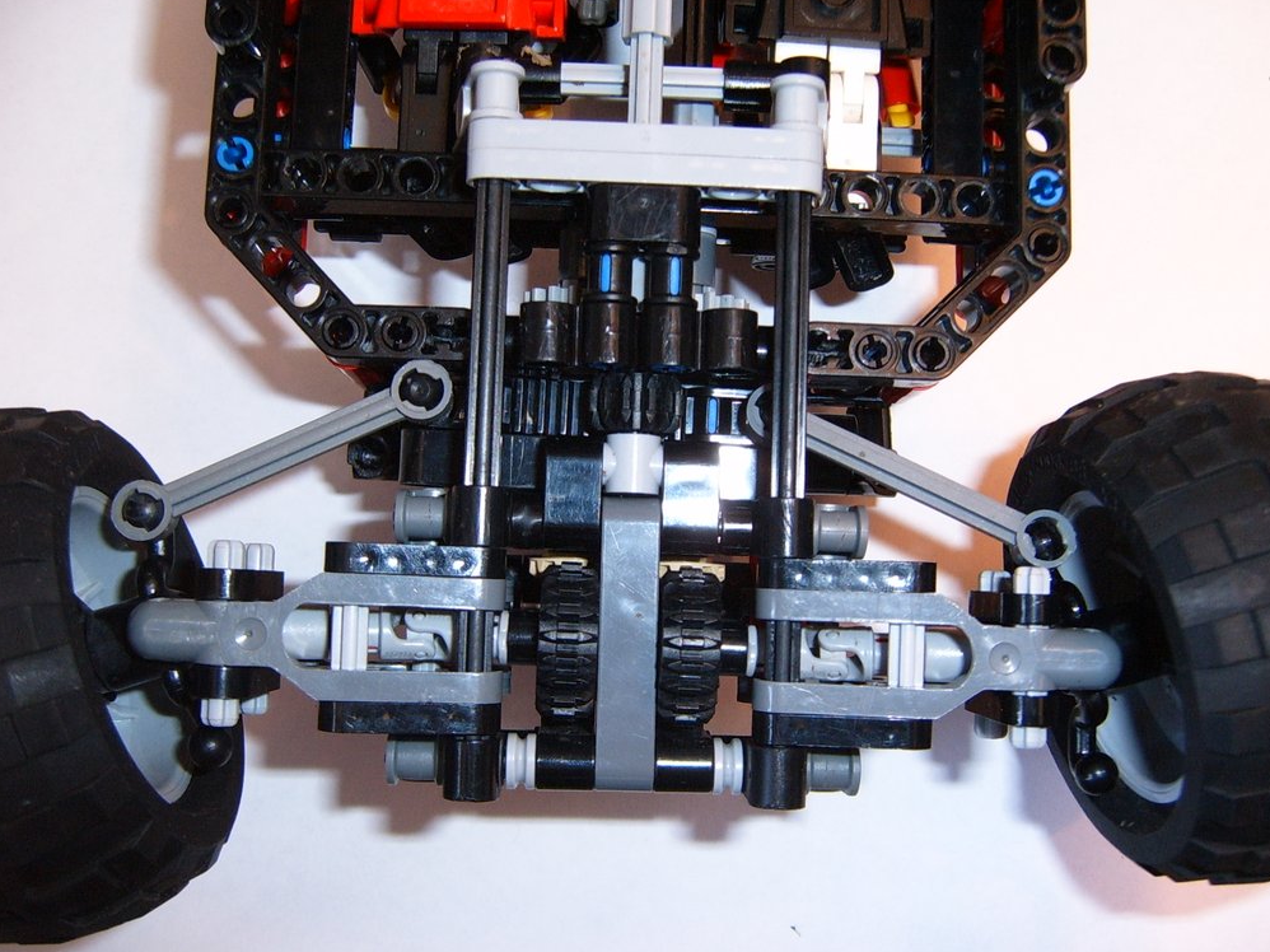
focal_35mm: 39
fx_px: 1430
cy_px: 475
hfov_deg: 47.9
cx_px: 627
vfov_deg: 36.8
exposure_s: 1/30
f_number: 2.8
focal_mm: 5.8
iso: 141
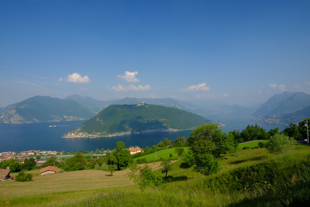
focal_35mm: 19
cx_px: 155
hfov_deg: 86.9
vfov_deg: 64.6
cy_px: 104
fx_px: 164
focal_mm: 12.6
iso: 200
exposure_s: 1/40
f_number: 13
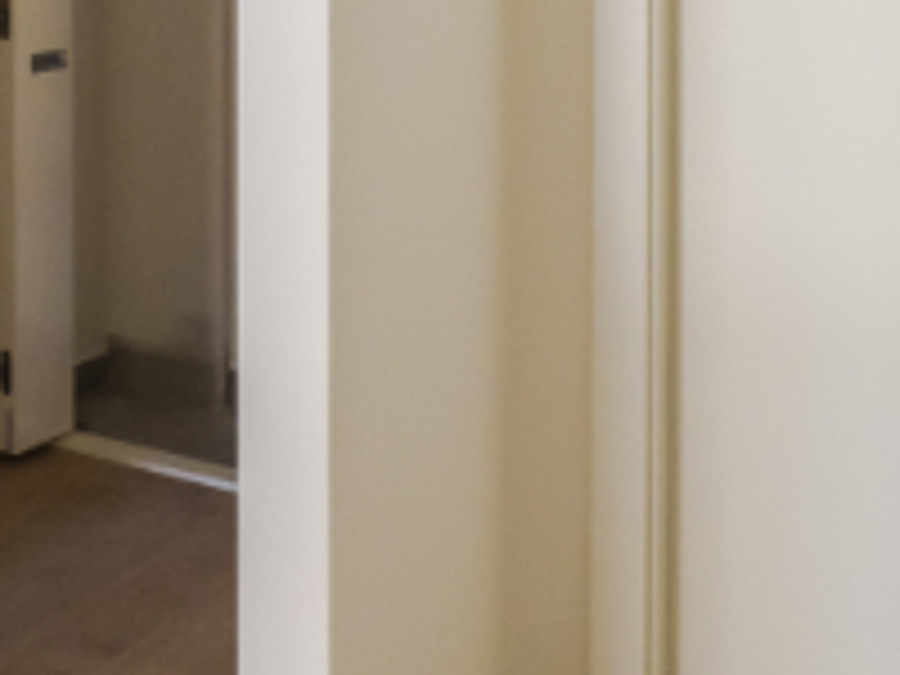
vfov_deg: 19.2
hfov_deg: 20.2
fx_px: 1820
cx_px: -711
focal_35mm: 70
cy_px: -230
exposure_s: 1/100
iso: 400
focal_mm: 7
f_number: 4
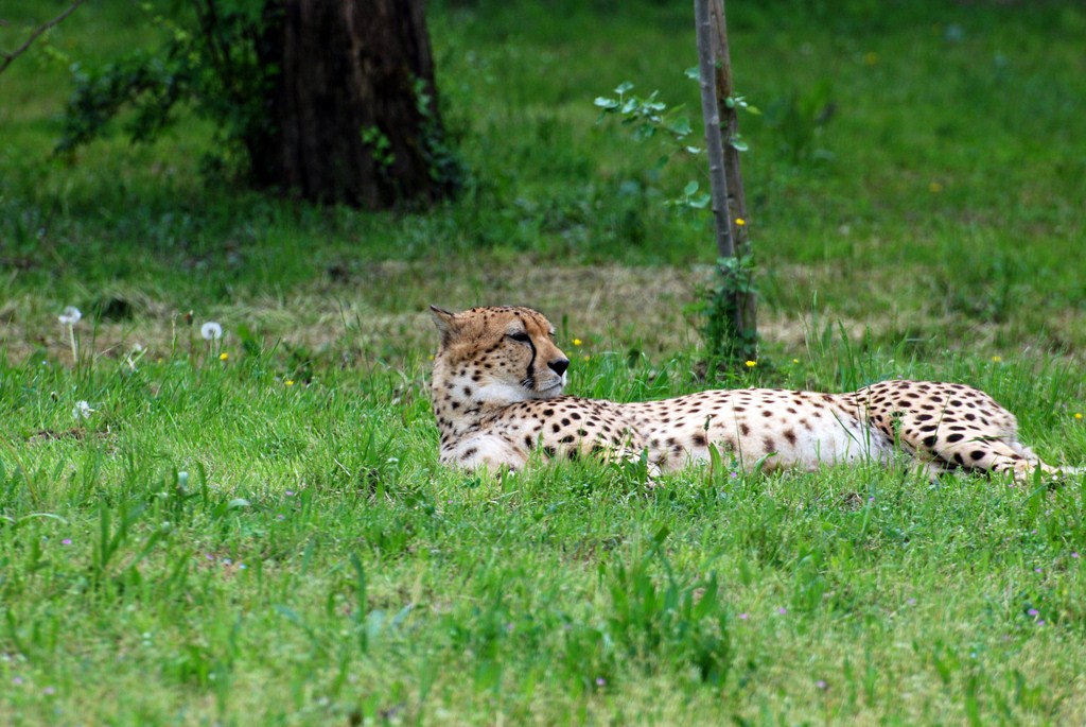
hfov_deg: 4.6
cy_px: 364
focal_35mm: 450
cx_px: 543
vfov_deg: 3.1
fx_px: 13588
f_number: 8
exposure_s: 1/500
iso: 400
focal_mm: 300
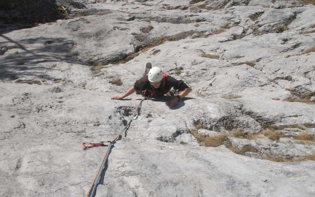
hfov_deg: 49.3
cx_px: 160
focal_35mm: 40
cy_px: 90
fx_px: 343
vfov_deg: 32.0
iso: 50
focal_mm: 7.7
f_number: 7.1
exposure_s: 1/400
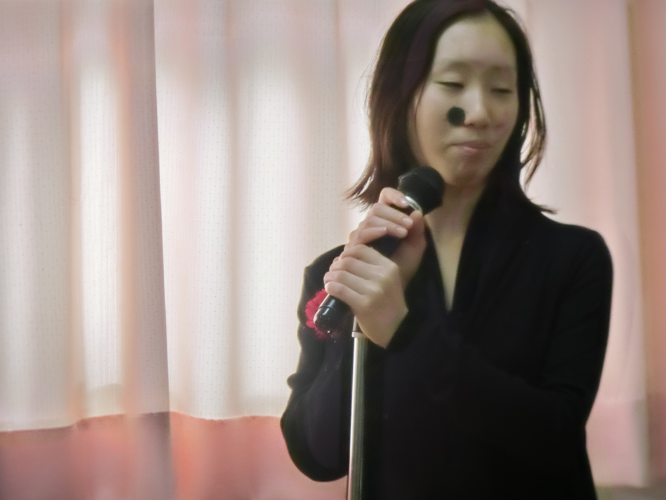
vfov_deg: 5.8
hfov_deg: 7.8
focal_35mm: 255
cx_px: 333
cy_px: 250
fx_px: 4906
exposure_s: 1/100
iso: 400
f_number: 5.9
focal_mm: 45.4
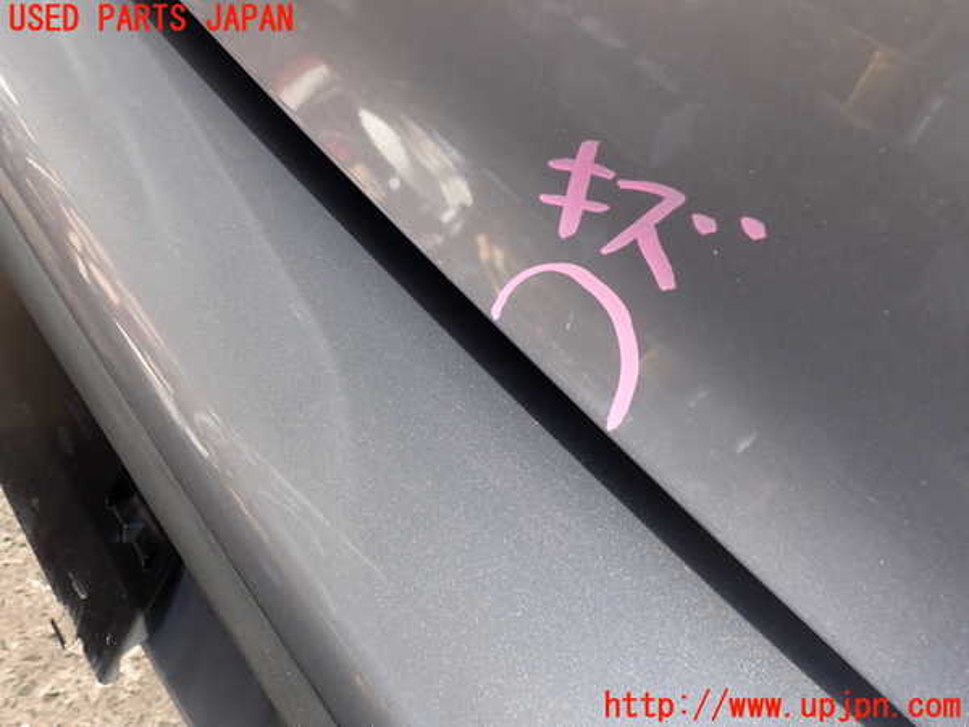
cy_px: 364
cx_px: 484
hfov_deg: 60.0
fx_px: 840
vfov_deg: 46.8
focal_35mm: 30
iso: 100
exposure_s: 1/60
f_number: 3.2
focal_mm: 5.4
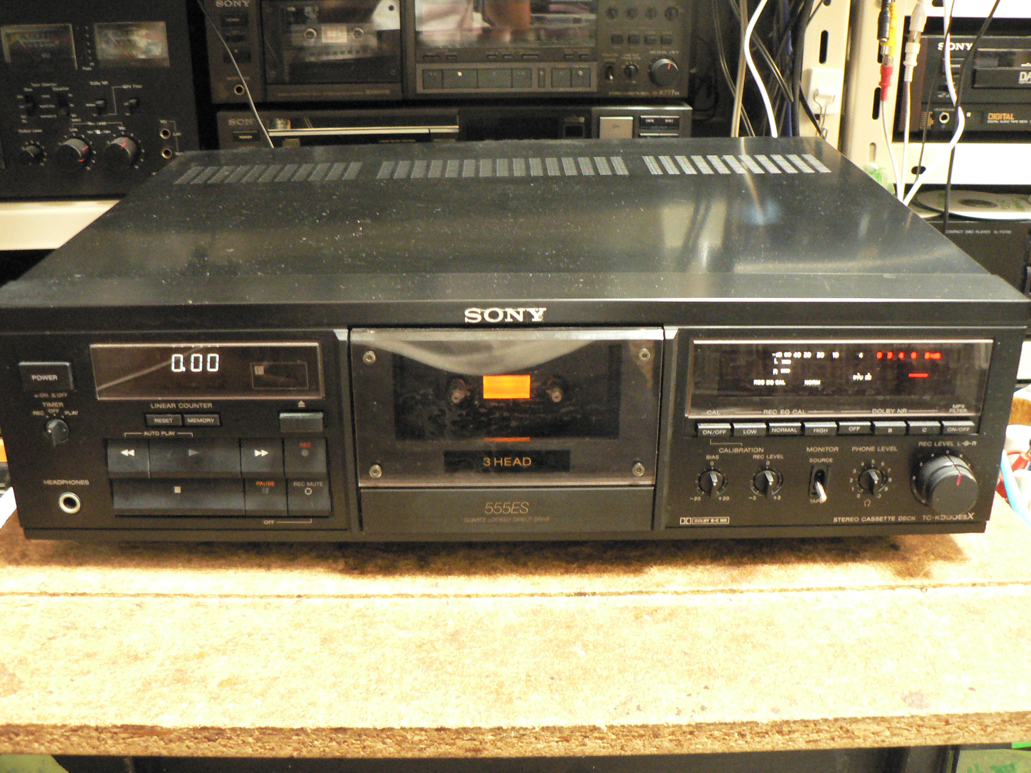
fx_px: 1072
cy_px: 386
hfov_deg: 51.4
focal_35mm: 36
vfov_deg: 39.7
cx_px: 516
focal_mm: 6
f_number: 2.8
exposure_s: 1/4
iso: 400
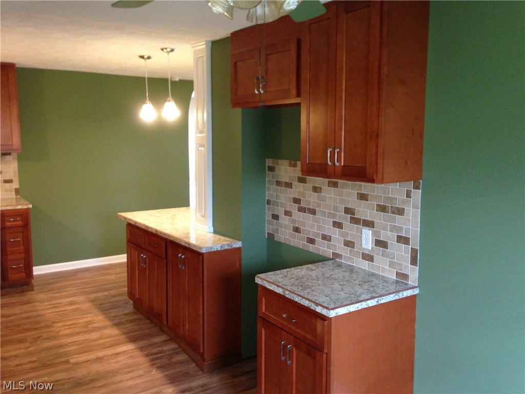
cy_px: 197
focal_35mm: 33
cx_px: 262
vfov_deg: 42.9
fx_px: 500
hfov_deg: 55.4
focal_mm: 4.12
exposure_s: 1/20
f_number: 2.4
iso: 250
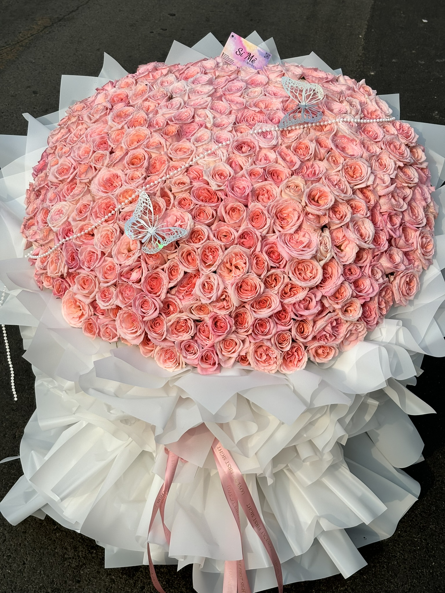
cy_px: 296
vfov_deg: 36.8
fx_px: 891
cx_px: 222
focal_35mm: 52
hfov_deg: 28.0
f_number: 1.6
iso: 40
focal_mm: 5.96
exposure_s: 1/2710
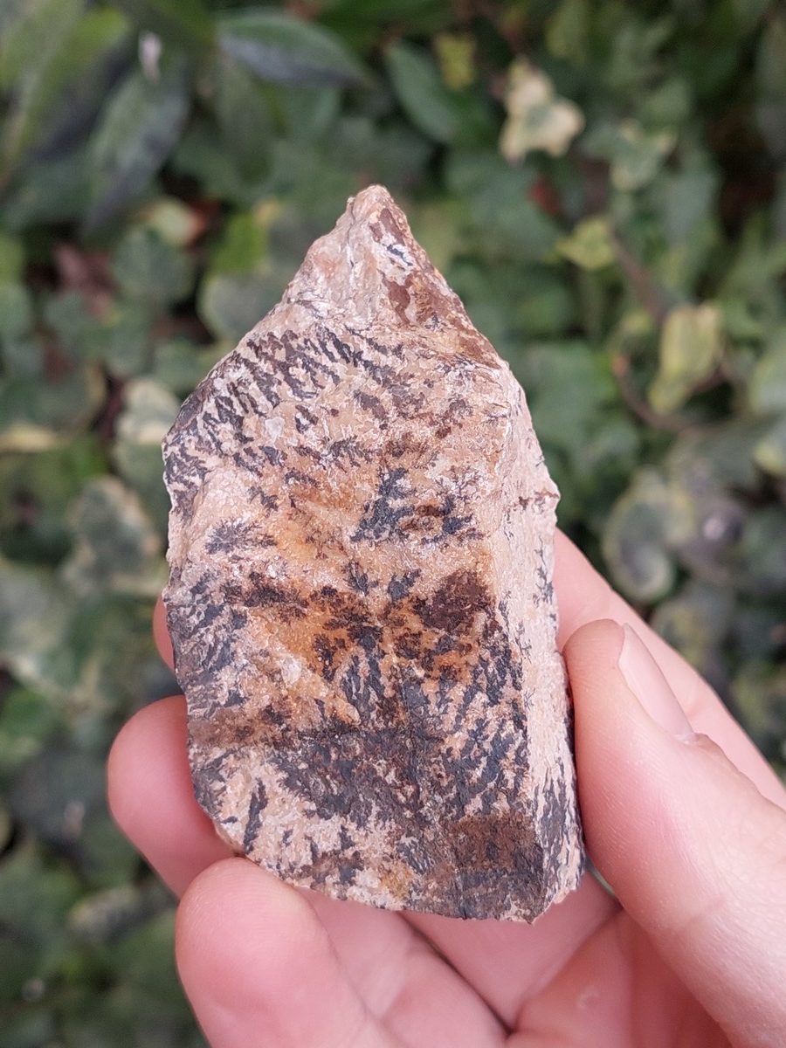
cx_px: 393
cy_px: 524
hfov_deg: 56.8
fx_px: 727
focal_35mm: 24
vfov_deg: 71.6
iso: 40
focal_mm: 5.23
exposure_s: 1/127
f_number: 1.8
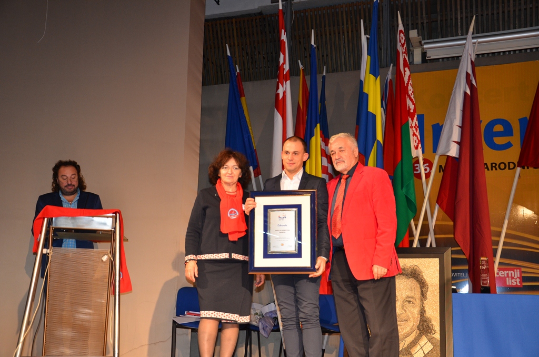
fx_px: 717
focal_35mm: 48
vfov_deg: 27.9
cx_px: 270
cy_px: 178
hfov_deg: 41.2
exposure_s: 1/60
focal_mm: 32
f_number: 4.2
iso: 500
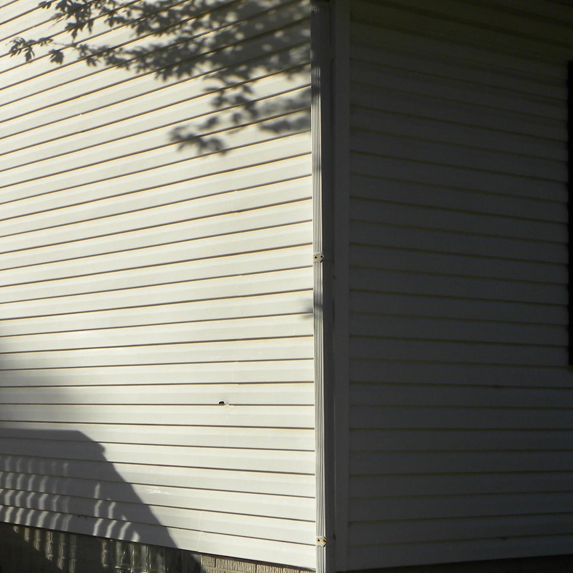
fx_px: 1461
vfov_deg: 22.2
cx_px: 103
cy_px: 350
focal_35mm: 78
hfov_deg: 21.9
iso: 64
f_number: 5.6
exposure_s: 1/342
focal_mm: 7.3
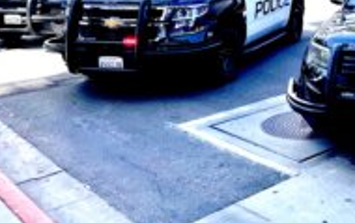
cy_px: -21
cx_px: 321
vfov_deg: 21.3
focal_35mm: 58
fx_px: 561
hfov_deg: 33.2
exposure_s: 1/1618
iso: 32
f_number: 1.6
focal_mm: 4.2
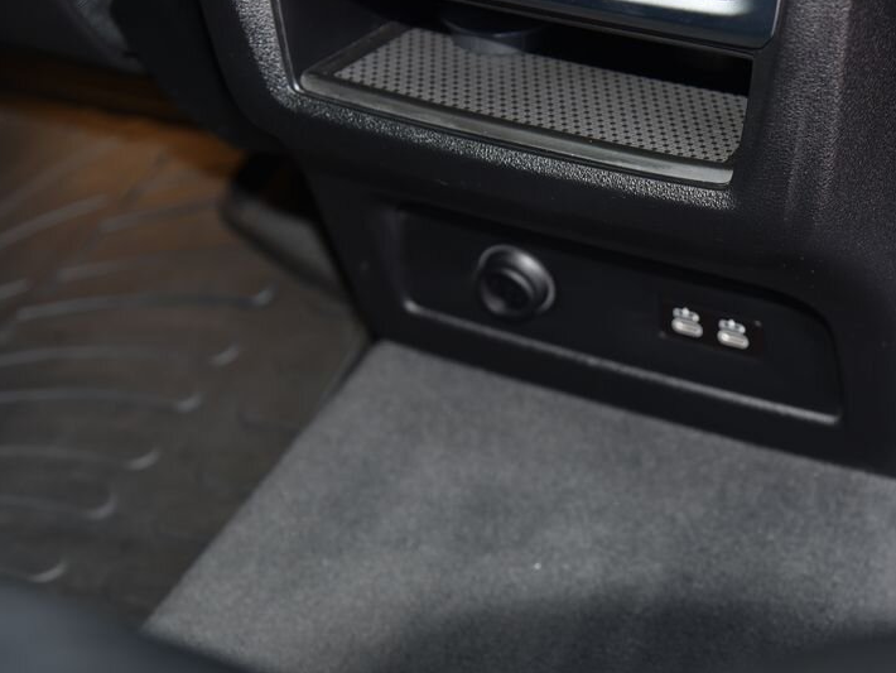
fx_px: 2227
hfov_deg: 22.6
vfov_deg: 17.2
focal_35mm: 86
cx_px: 642
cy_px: 298
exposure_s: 1/60
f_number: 4.5
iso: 500
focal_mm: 62
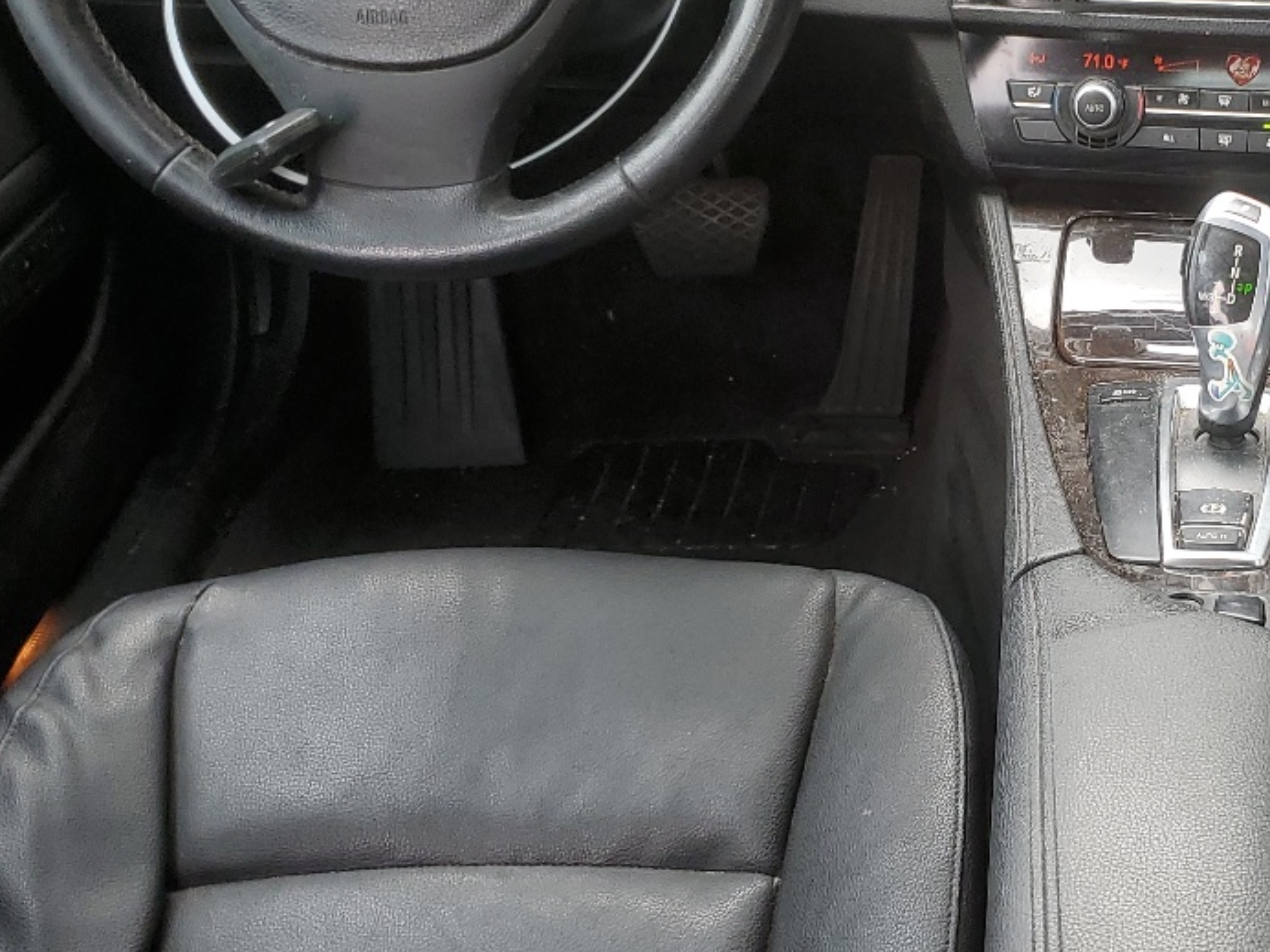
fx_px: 2202
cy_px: 412
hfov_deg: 30.7
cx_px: 1153
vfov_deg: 24.4
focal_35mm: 60
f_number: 1.5
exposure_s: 1/128
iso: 50
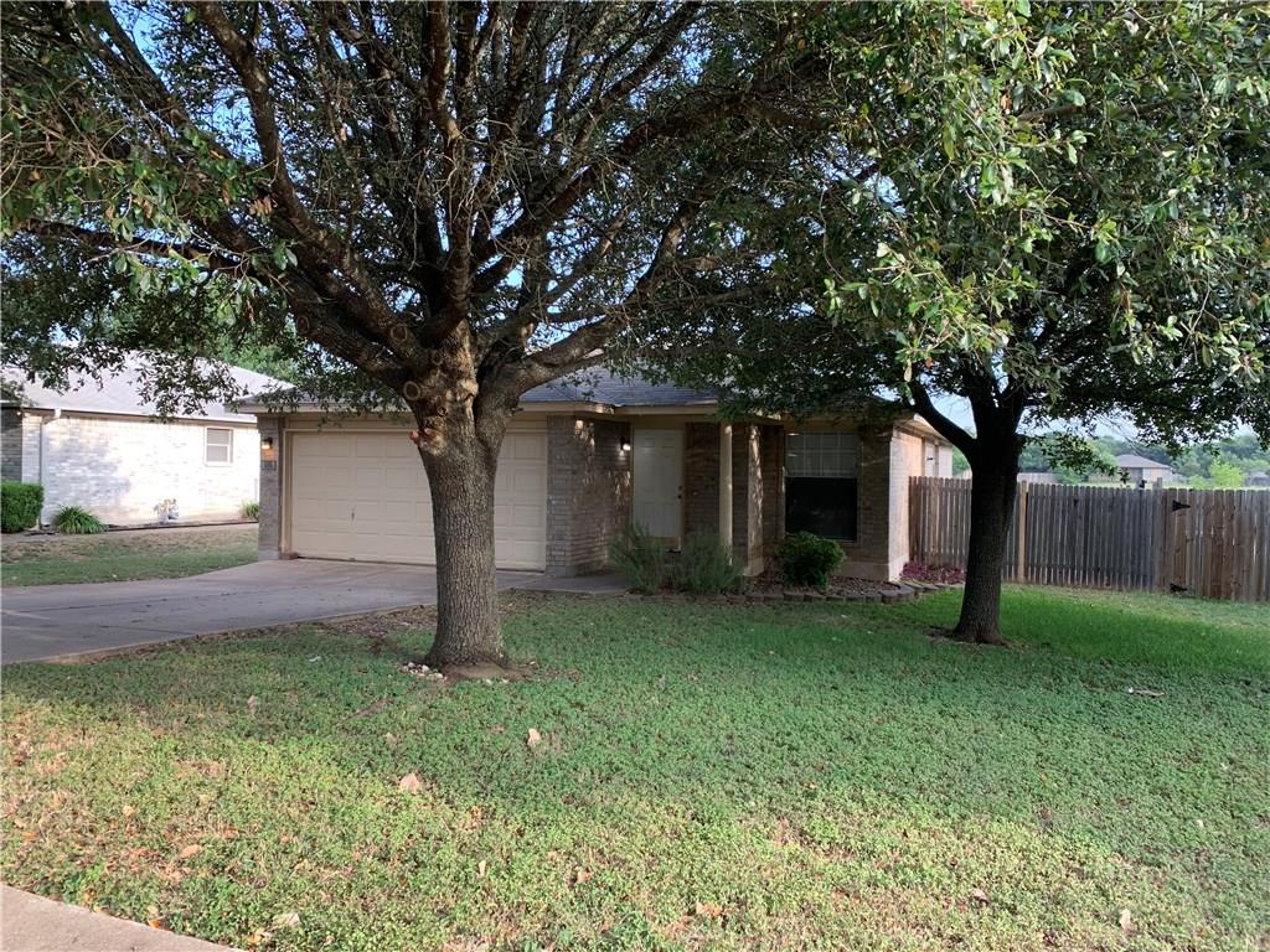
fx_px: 954
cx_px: 635
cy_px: 476
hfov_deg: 67.3
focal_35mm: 26
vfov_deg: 53.1
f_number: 1.8
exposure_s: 1/135
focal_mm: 4.25
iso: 25
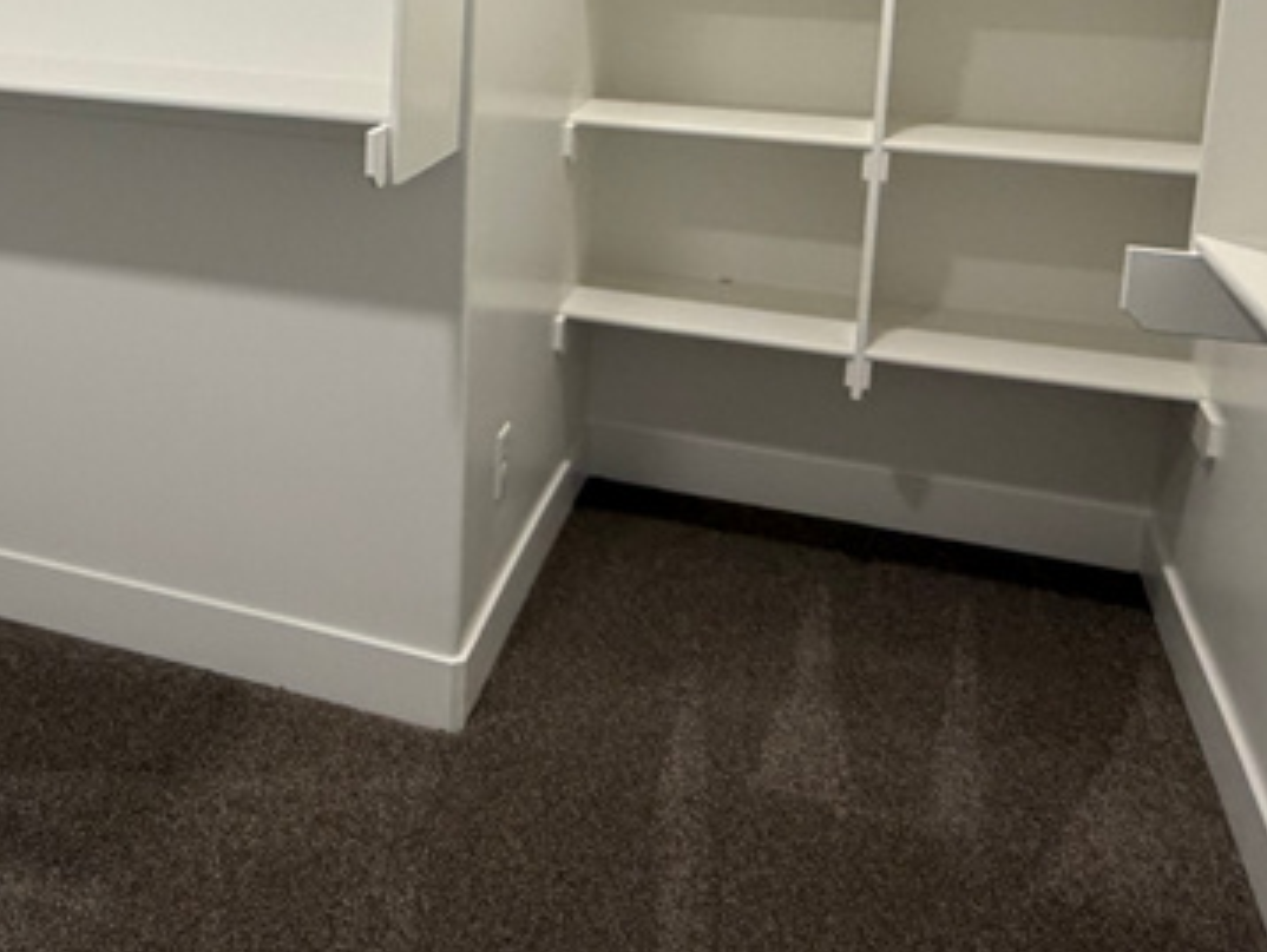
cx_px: 283
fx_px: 1465
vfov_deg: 34.1
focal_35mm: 40
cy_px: 103
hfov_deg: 44.8
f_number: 2.2
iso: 250
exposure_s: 1/120
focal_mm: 2.22
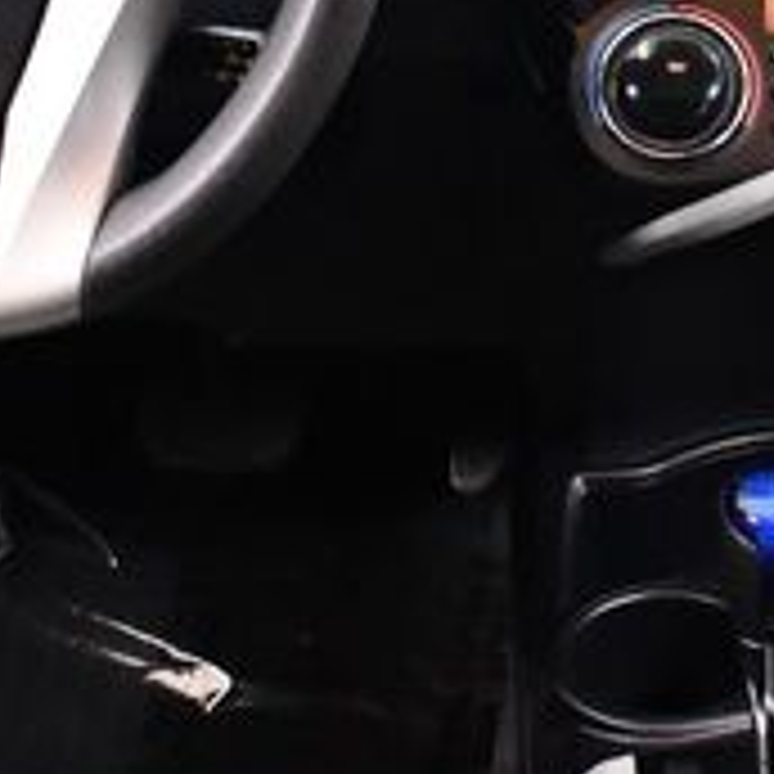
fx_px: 2884
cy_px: -146
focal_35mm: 114
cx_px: 792
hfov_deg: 15.0
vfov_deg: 14.8
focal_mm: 18
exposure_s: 1/100
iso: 3200
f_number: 3.5
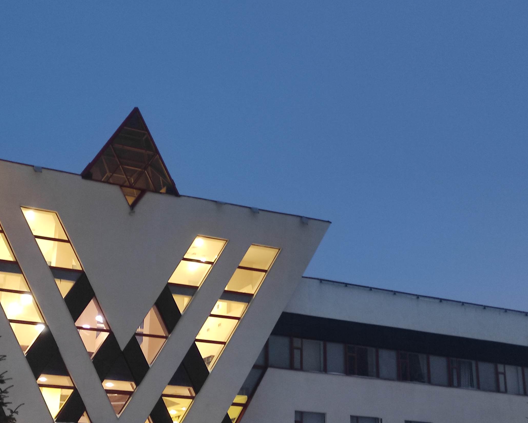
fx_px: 860
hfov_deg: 34.1
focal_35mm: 55
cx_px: 254
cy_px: 219
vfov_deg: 27.6
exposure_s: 1/20
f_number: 1.89
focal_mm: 5.43
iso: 1132
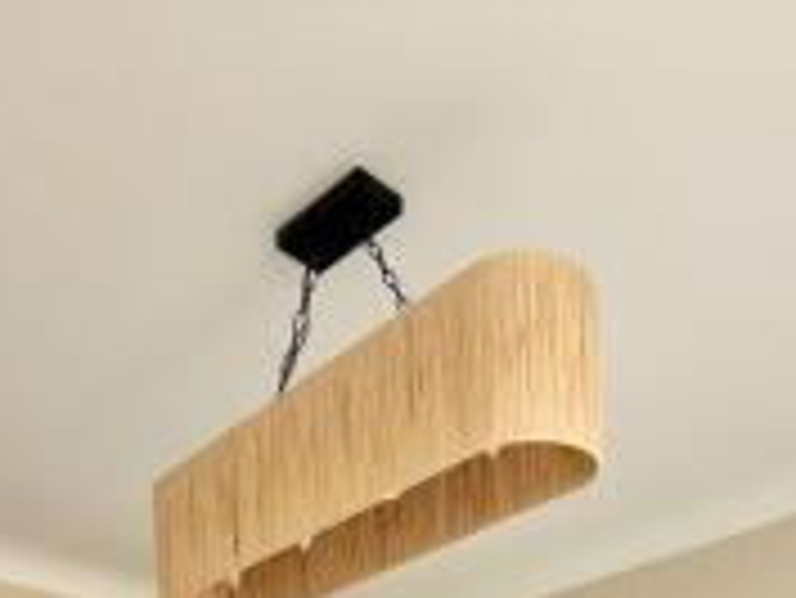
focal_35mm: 46
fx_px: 1058
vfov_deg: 23.0
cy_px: 978
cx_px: 492
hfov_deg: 41.0
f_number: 2.2
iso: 64
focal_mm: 2.22
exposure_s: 1/30
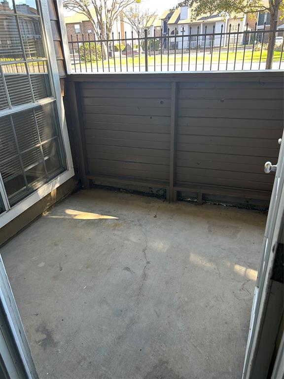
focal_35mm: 26
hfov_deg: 53.1
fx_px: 284
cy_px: 190
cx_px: 142
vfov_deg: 67.3
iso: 80
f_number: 1.5
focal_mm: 5.7
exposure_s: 1/121
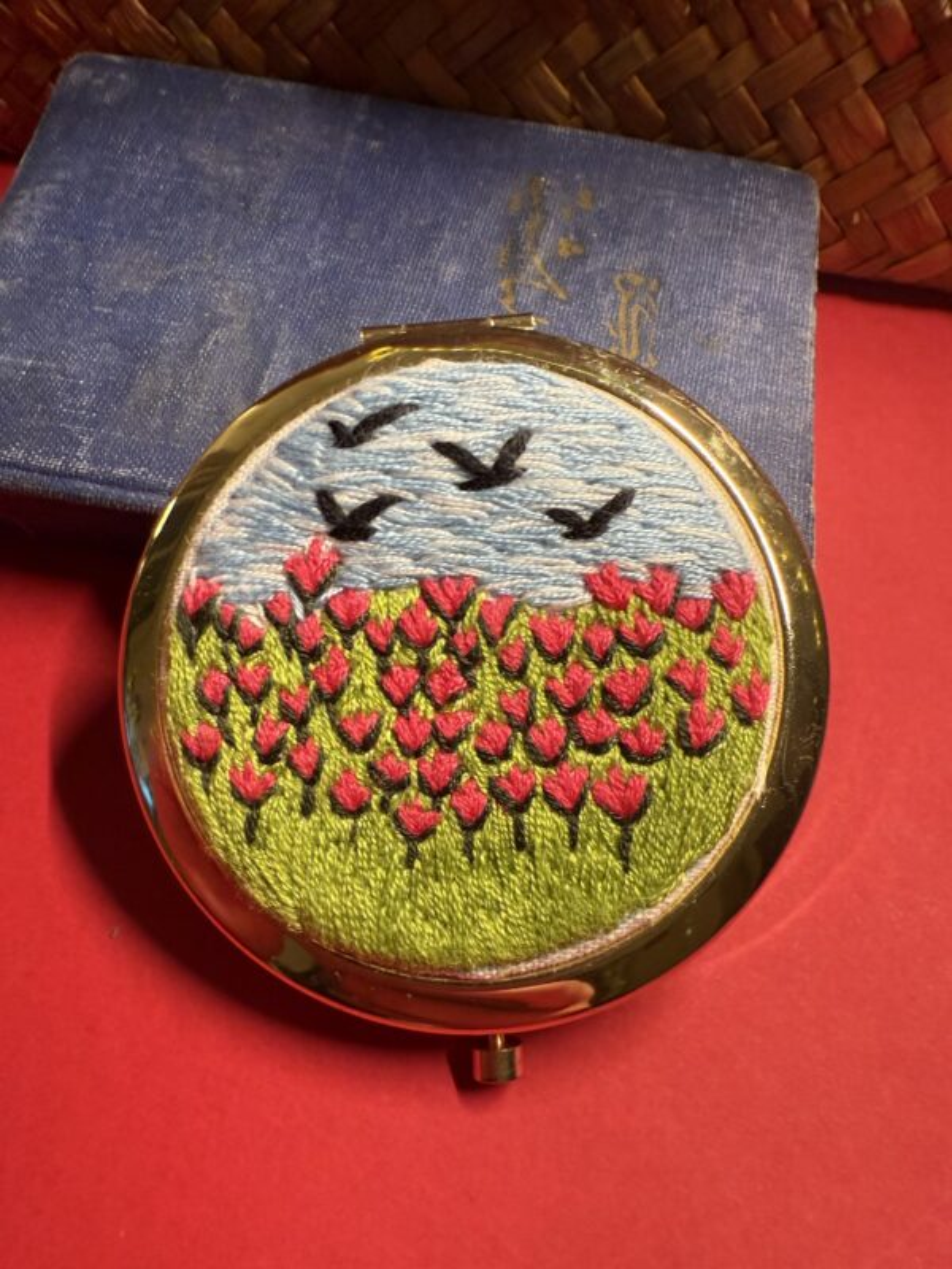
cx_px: 476
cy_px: 634
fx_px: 880
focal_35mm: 24
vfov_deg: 71.6
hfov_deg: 56.8
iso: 200
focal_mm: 2.22
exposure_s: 1/50
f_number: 2.2
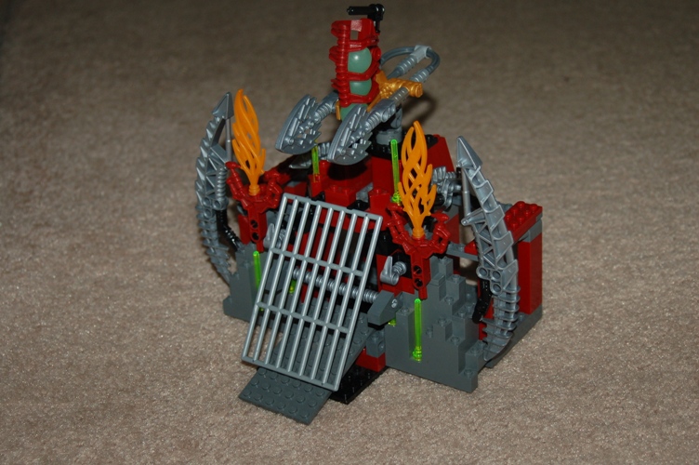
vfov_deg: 19.7
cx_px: 350
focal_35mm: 69
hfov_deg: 29.3
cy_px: 232
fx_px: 1339
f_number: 4.8
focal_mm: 46
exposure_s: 1/60
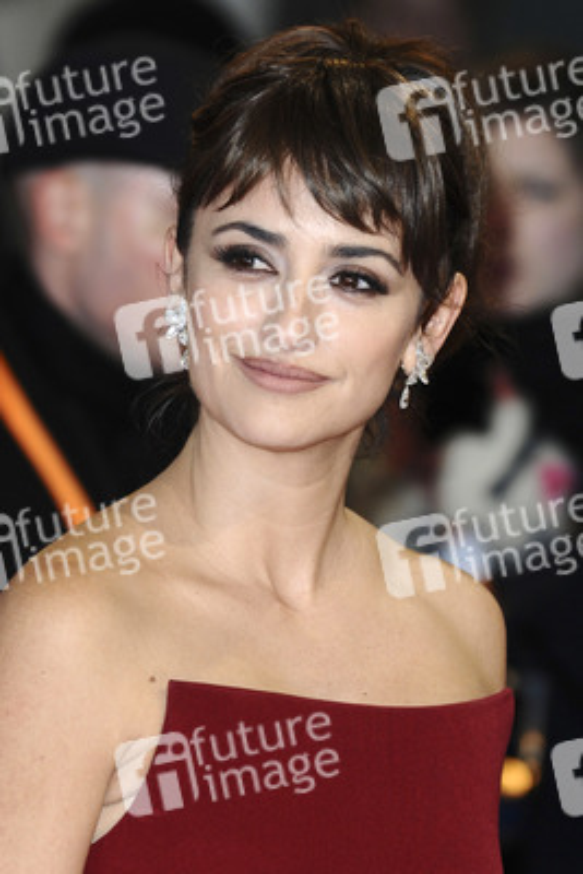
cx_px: 292
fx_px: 7281
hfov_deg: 4.6
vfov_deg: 6.9
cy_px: 437
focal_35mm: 300
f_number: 4.5
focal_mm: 200
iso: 320
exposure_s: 1/200
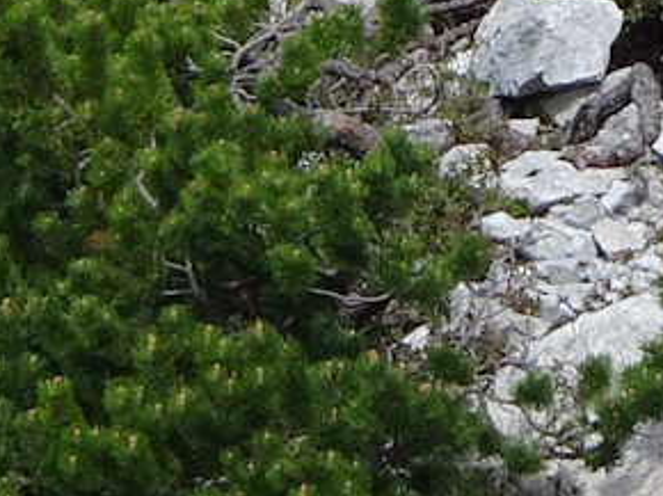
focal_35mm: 563
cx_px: 466
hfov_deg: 3.5
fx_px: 10774
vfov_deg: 2.6
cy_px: -617
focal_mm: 14.54
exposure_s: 1/200
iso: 80
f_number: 5
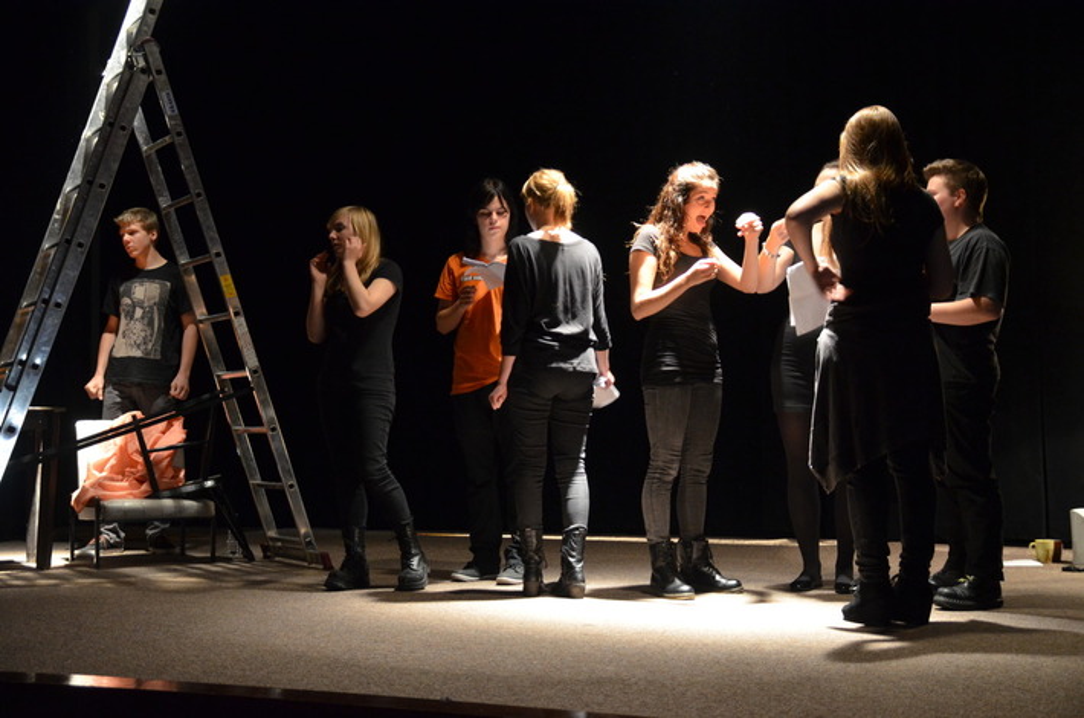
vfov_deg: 27.9
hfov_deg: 41.2
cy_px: 359
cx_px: 542
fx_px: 1442
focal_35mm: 48
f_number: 3.5
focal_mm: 32
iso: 1600
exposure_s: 1/50
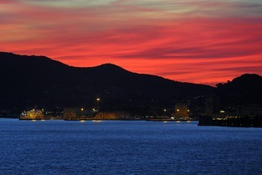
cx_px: 89
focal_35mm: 228
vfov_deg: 6.0
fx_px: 1660
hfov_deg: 9.0
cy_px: 71
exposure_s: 1/40
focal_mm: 170
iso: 800
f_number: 3.5
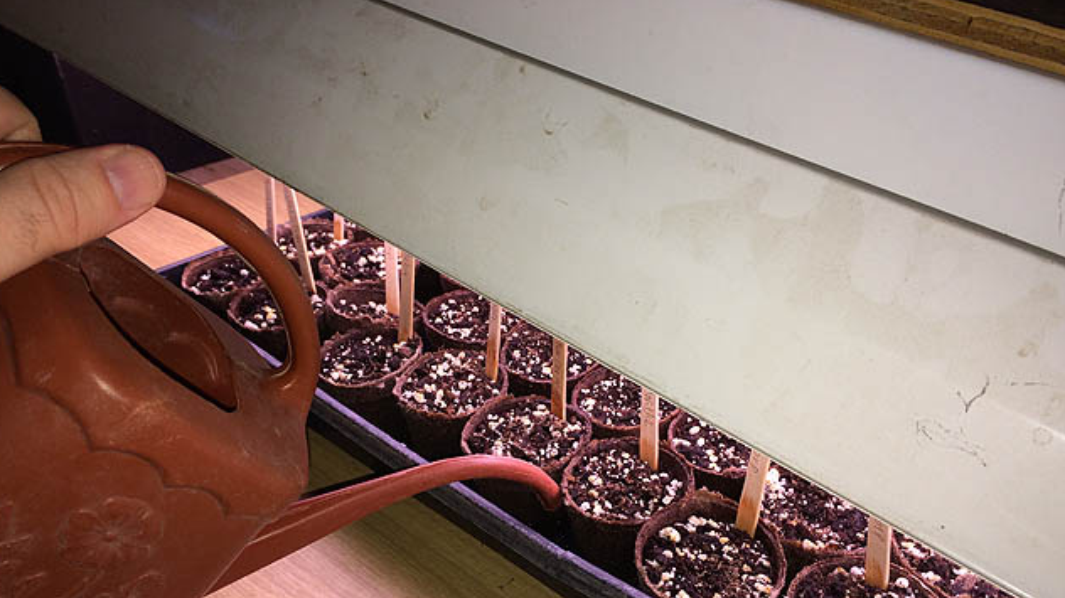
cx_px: 527
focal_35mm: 32
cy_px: 399
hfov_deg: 61.0
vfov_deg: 36.3
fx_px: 903
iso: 32
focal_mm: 4.15
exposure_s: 1/85
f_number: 2.2
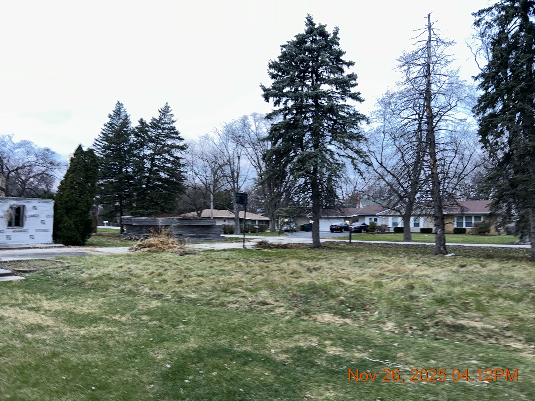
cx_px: 268
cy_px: 200
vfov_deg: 53.1
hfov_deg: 67.3
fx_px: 402
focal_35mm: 26
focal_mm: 5.7
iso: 40
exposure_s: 1/34
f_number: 1.5
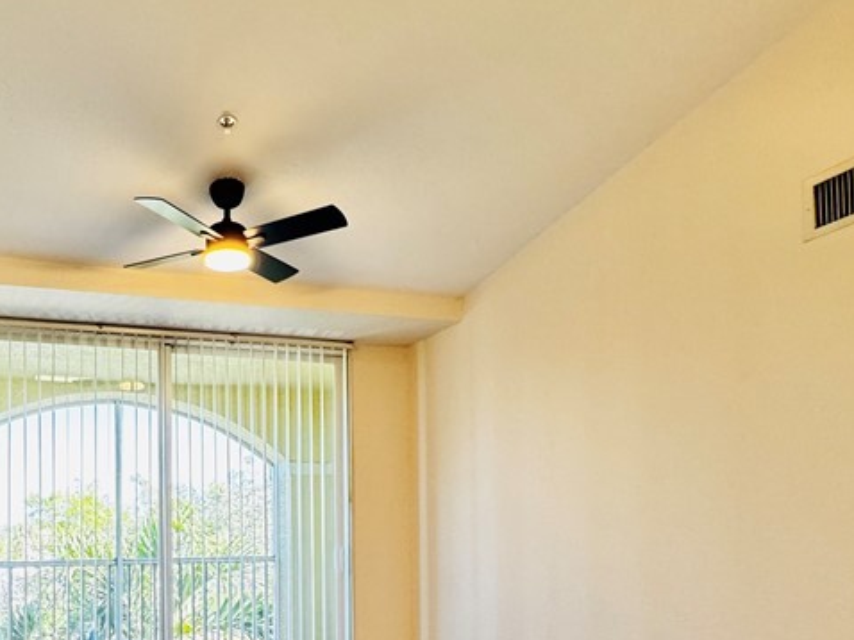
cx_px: 241
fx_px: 740
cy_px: 526
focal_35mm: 30
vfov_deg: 44.2
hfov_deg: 57.7
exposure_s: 1/126
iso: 250
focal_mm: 2.22
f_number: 2.2
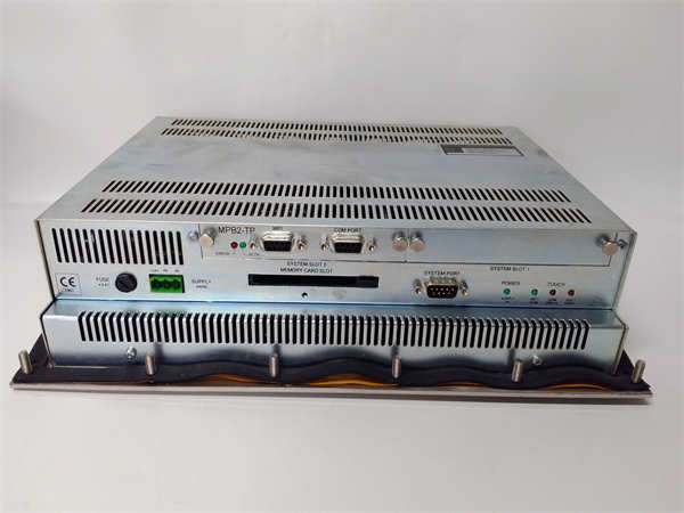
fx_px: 534
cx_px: 342
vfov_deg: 51.4
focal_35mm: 27
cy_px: 256
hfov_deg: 65.3
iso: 177
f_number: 2
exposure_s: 1/33
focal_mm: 3.79
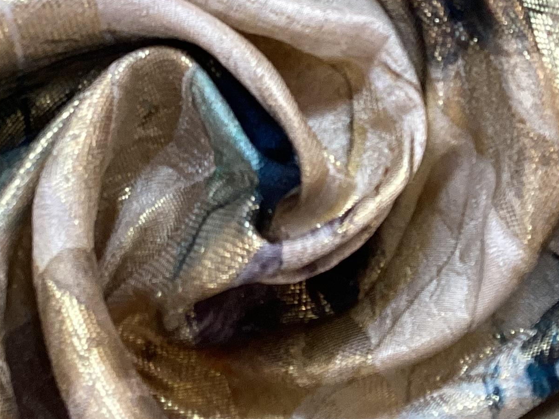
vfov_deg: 17.5
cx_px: 335
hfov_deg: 23.3
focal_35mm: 84
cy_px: 102
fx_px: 1356
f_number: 2.4
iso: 125
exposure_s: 1/60
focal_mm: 3.3
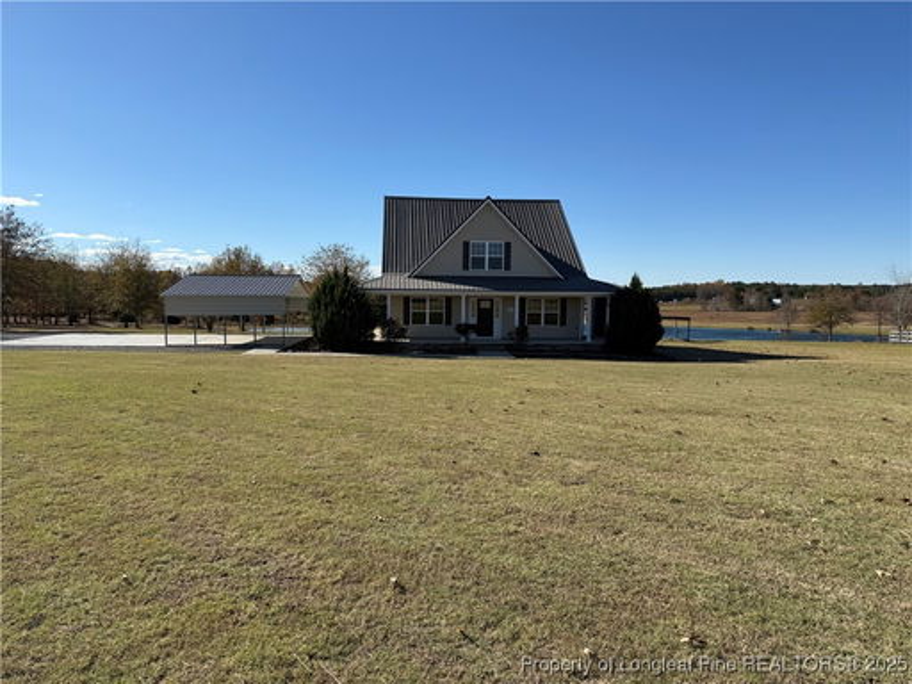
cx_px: 456
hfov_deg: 71.6
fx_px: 632
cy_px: 342
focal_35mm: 24
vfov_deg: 56.8
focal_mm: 6.76
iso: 80
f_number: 1.78
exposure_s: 1/5714
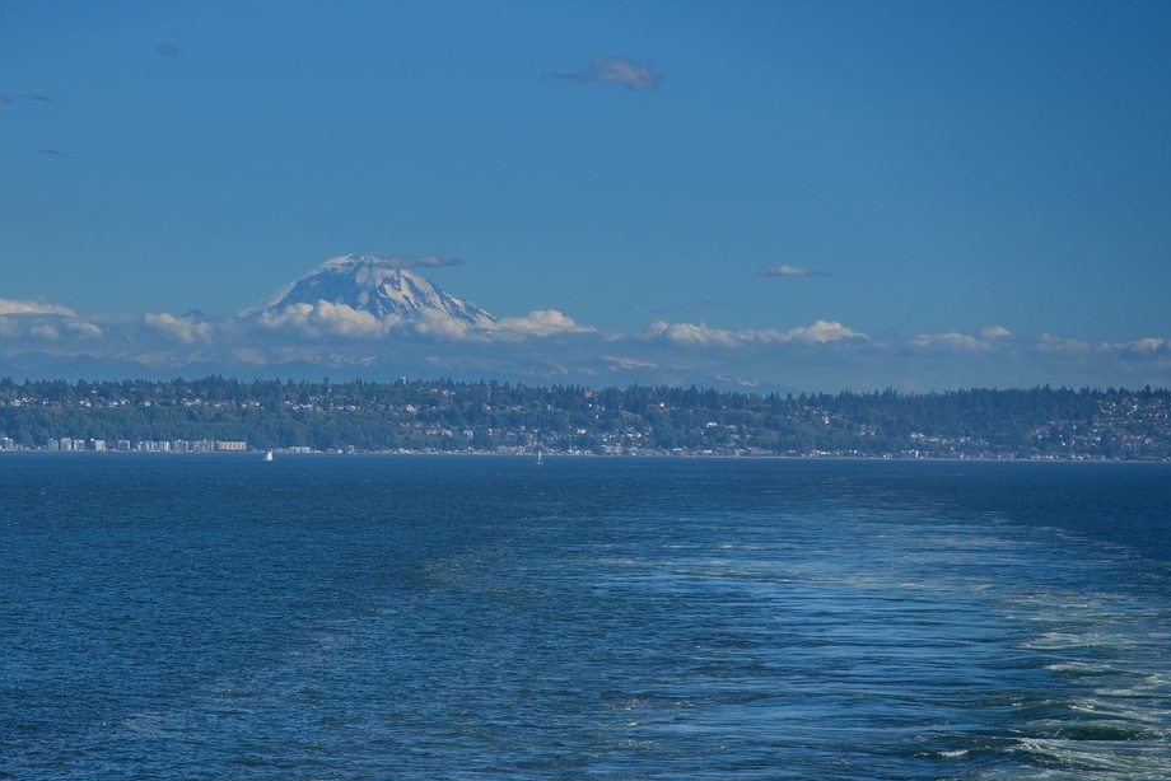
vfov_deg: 8.2
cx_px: 384
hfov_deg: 12.3
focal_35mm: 167
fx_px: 5434
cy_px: 378
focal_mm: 120
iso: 100
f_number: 9
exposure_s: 1/320
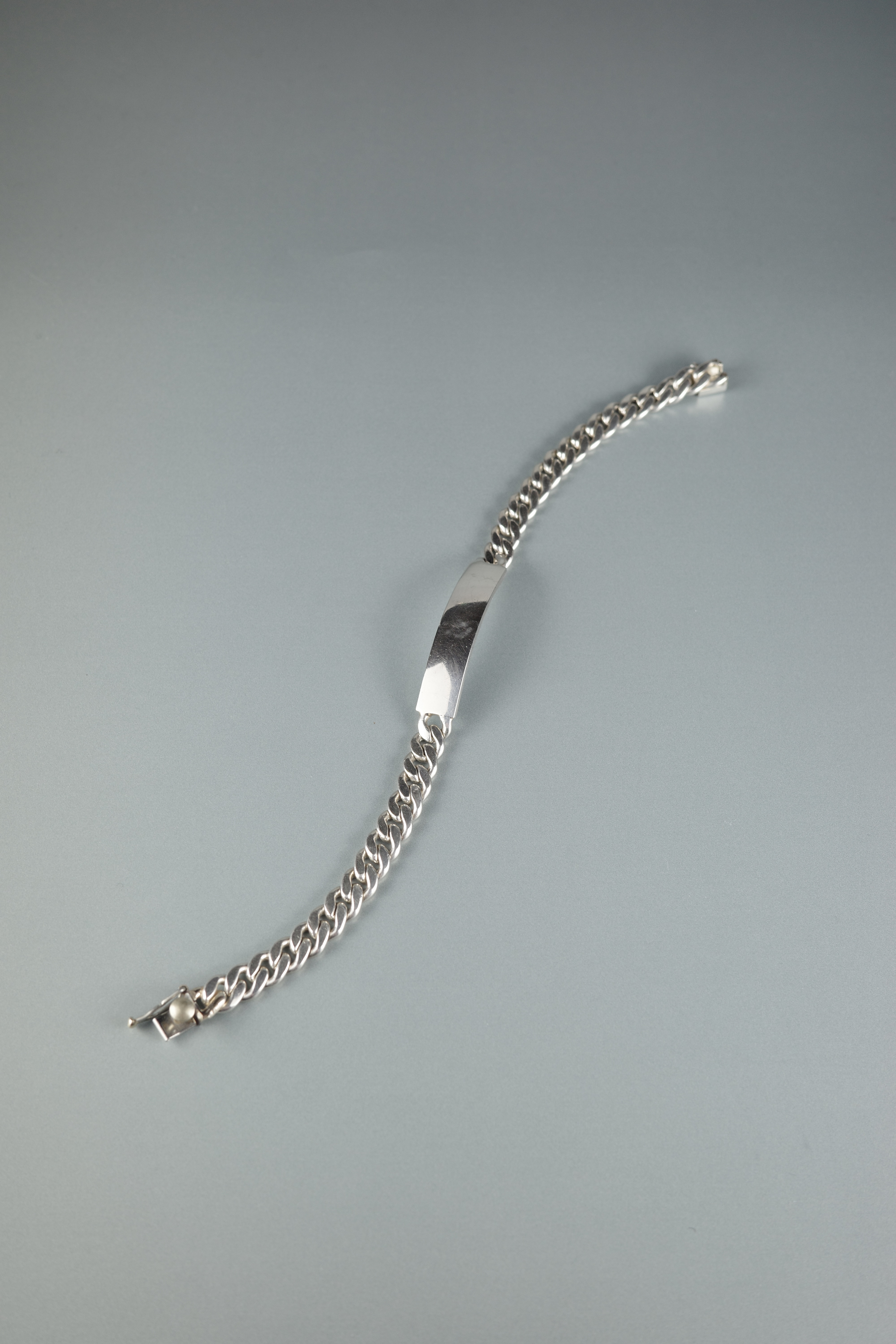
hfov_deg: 33.4
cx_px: 448
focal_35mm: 40
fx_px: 1493
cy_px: 672
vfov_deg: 48.5
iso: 200
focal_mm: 26
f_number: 5.6
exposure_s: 1/30
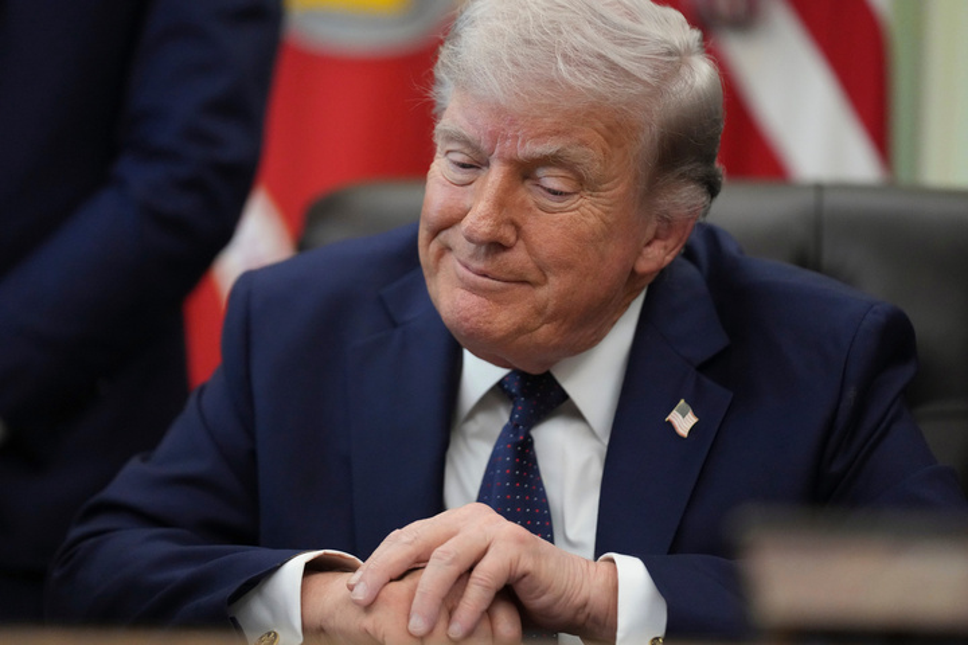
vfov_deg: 8.6
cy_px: 322
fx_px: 4275
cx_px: 484
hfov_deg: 12.9
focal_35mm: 159
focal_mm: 159
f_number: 2.8
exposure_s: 1/400
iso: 5000
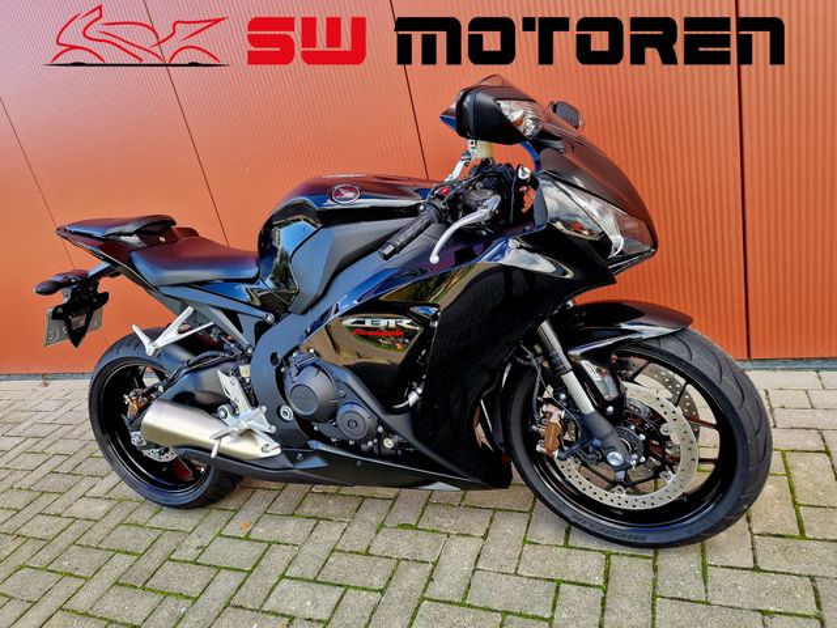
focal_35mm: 23
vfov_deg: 58.9
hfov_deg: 73.9
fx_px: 556
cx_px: 418
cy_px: 314
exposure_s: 1/182
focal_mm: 6.4
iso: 50
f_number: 1.8
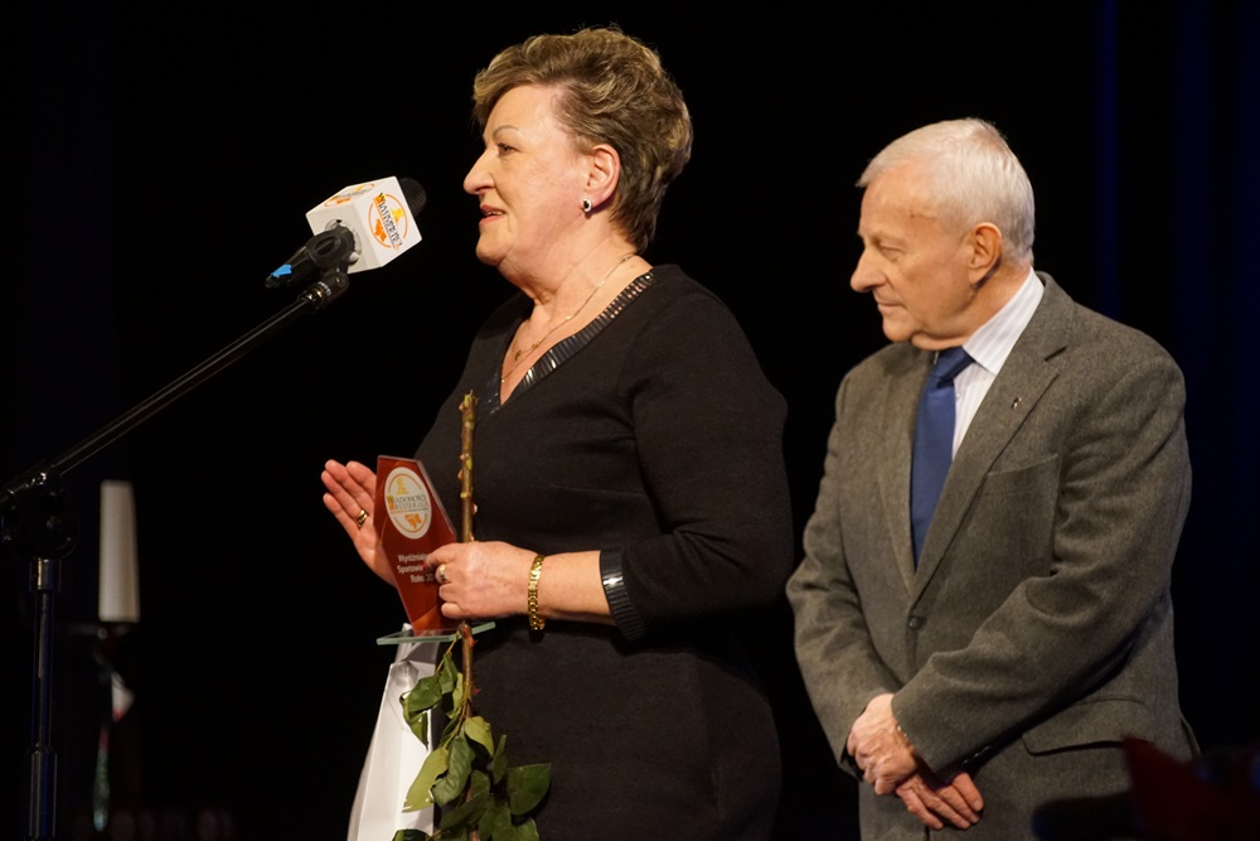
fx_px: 4725
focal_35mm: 135
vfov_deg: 10.2
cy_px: 420
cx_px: 630
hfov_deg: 15.2
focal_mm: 90
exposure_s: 1/160
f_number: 5.6
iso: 2000
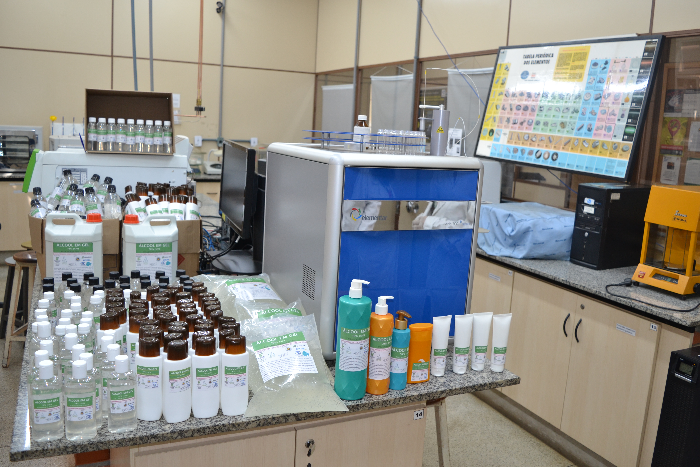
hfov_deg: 59.5
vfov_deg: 41.7
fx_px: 612
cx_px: 350
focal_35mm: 32
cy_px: 234
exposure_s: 1/50
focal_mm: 21
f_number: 4
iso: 400
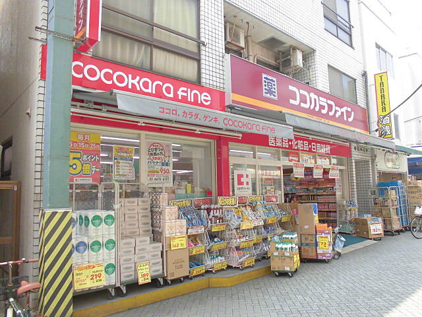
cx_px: 211
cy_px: 158
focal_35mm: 26
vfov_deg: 53.1
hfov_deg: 67.3
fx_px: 317
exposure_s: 1/160
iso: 100
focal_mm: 4.6
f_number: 3.5
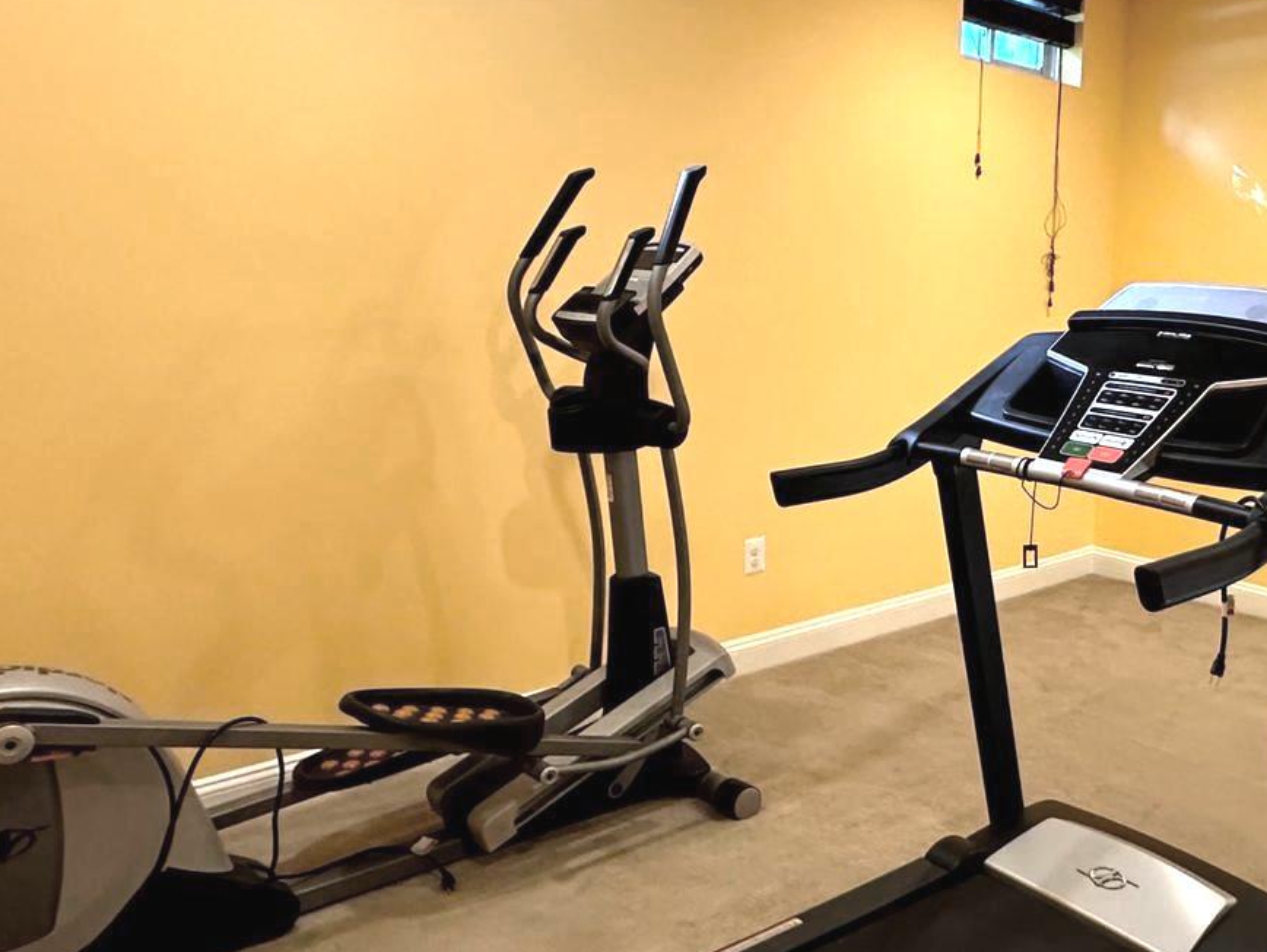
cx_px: 976
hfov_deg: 52.5
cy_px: 492
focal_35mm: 33
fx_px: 1209
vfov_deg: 43.0
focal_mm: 2.22
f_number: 2.2
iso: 320
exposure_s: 1/60
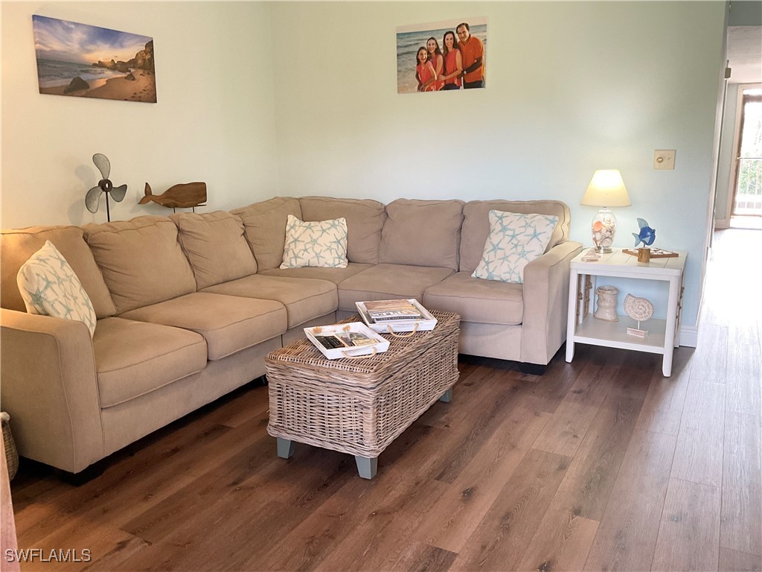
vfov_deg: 48.2
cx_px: 381
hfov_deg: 61.7
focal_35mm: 29
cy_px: 286
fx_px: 638
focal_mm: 3
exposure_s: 1/60
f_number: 1.8
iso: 80
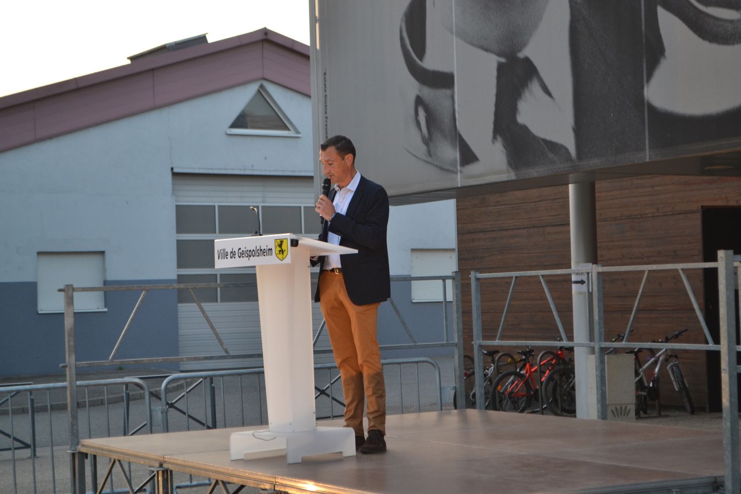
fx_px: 1544
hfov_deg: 27.0
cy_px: 247
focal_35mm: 75
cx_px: 370
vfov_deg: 18.2
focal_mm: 50
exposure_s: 1/60
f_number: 5.6
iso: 400
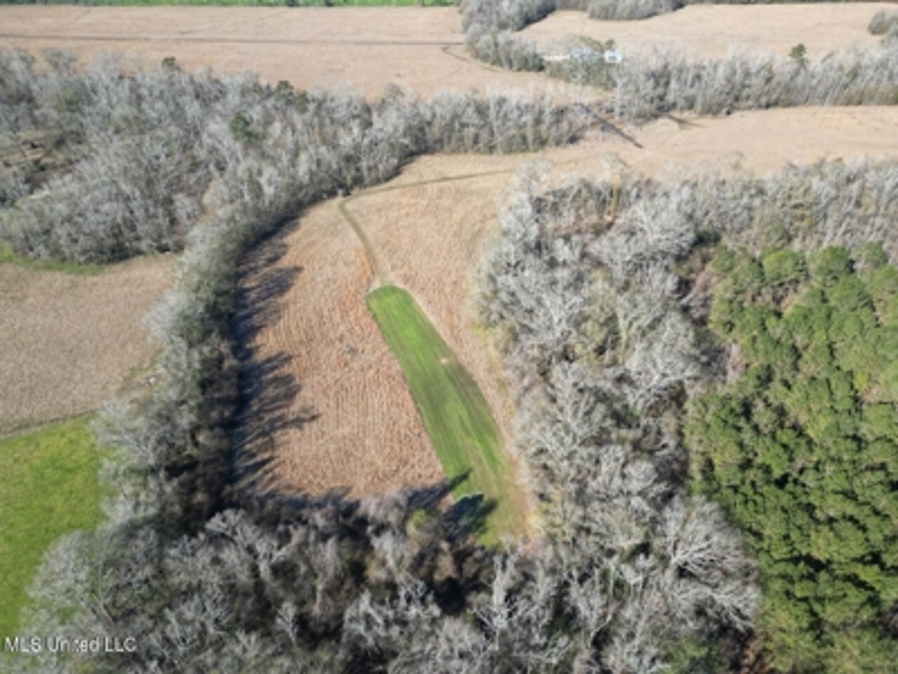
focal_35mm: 24
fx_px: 623
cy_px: 337
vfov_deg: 56.8
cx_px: 449
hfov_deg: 71.6
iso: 100
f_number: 1.7
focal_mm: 6.72
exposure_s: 1/1250
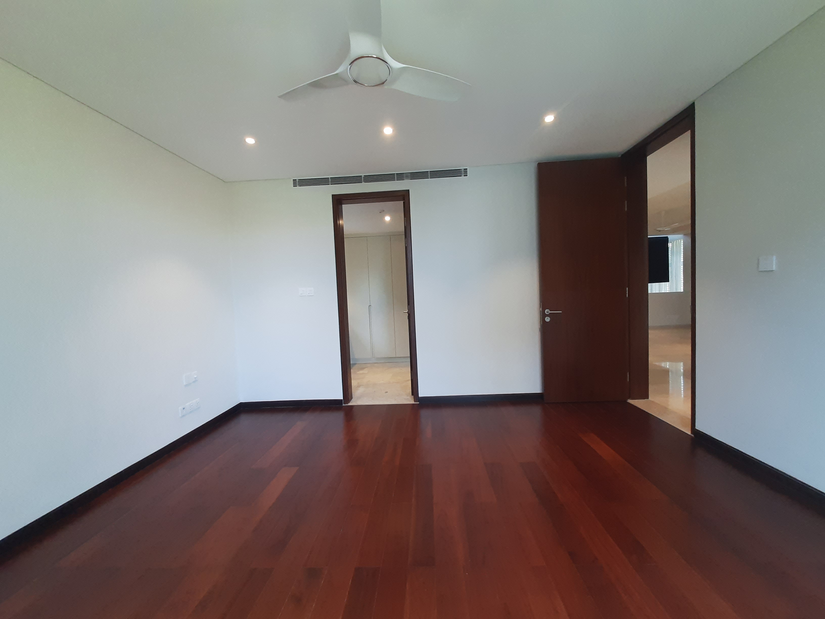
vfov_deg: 89.9
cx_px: 412
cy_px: 310
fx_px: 310
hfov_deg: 106.2
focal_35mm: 13
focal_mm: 1.42
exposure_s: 1/50
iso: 125
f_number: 2.2
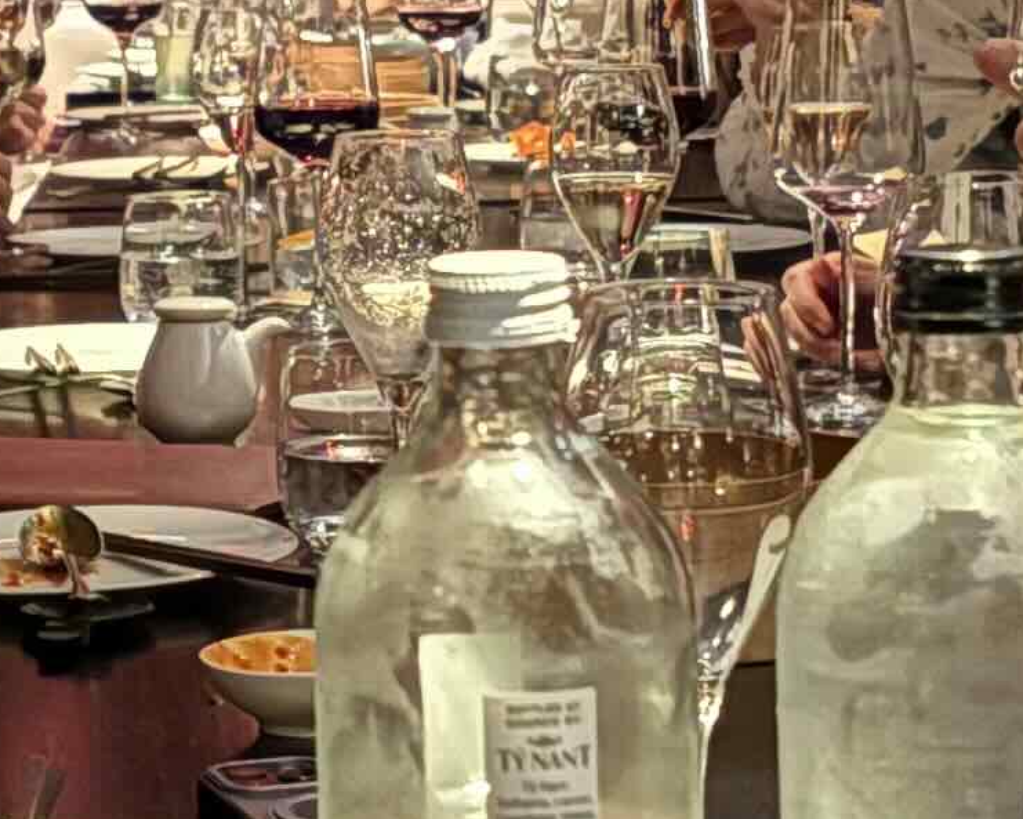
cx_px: 266
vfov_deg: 11.2
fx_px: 4179
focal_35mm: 138
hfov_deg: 13.9
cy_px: 228
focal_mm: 5.96
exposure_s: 1/14
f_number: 1.6
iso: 1600
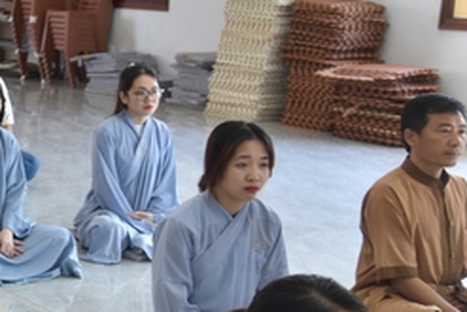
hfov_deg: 20.3
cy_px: 153
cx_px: -140
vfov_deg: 14.9
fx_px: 1194
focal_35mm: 92
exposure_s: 1/60
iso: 560
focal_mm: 35
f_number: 4
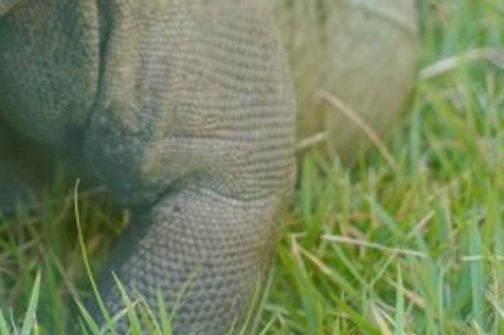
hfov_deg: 2.4
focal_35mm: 857
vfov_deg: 1.6
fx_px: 11991
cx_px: -32
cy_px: -176
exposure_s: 1/250
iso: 1000
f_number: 6.3
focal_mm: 240
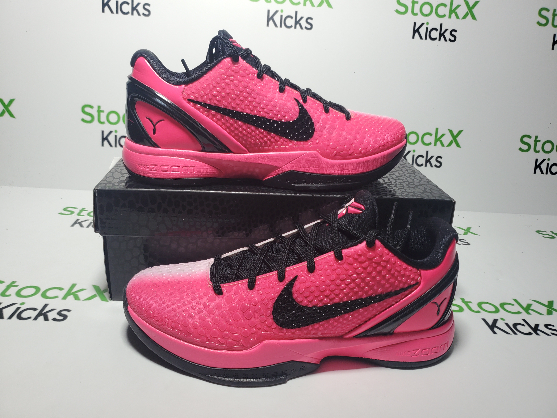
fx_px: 418
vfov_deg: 53.1
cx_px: 278
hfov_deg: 67.3
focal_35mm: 26
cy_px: 209
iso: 50
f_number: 1.5
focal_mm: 4.3
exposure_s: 1/401
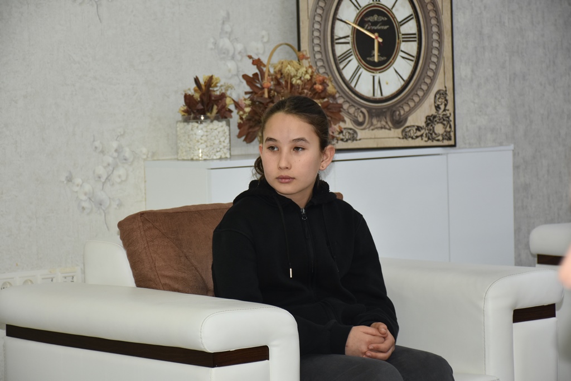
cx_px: 286
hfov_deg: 16.1
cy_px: 190
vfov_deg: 10.8
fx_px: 2022
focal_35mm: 128
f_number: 5.3
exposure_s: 1/60
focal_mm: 85
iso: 450
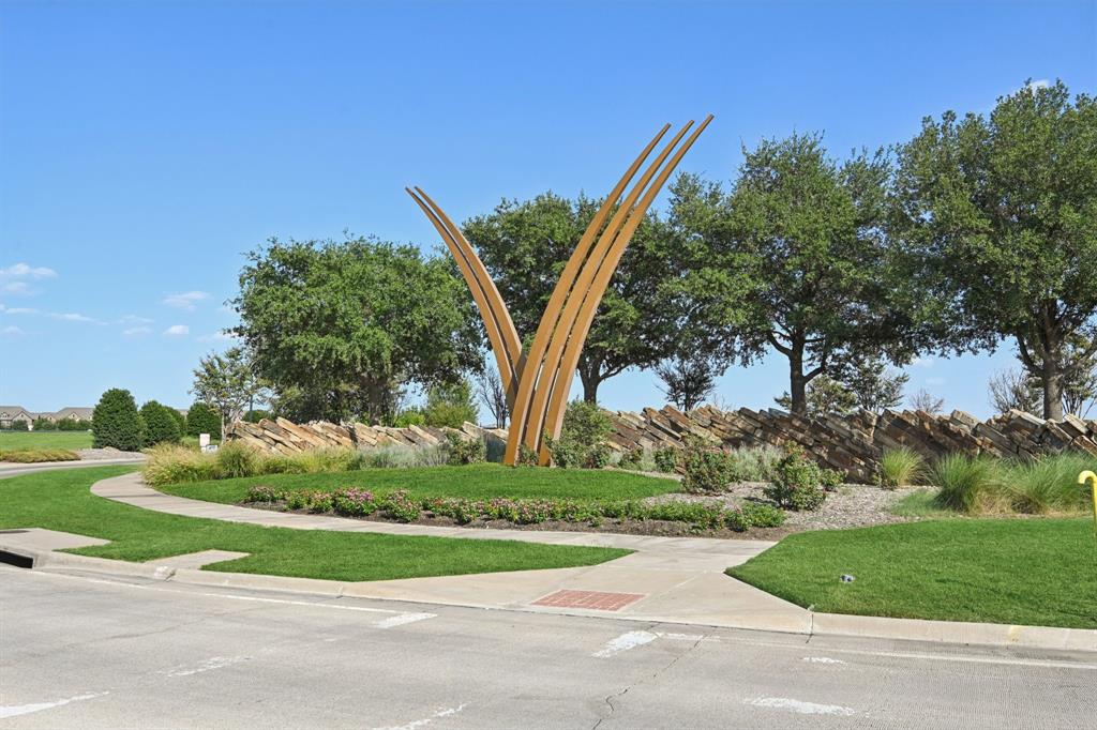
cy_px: 365
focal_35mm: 32
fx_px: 975
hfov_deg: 58.7
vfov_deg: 41.1
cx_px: 548
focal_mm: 32
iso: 400
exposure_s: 1/1000
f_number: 8
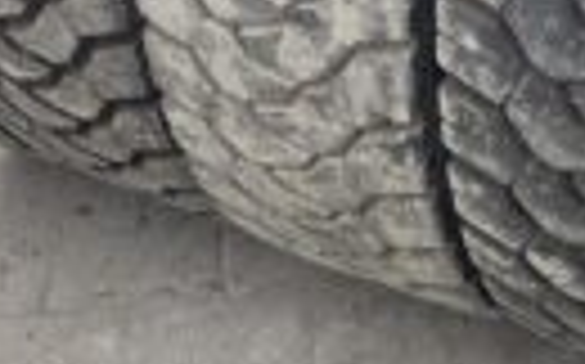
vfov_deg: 13.6
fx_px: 1450
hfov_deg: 22.8
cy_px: -169
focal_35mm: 91
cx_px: 346
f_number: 1.6
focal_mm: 4.2
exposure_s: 1/463
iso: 32
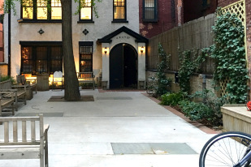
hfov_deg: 43.6
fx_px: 307
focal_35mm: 44
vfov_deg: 30.1
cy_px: 45
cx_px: 75
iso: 160
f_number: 2.2
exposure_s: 1/30
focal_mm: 4.15
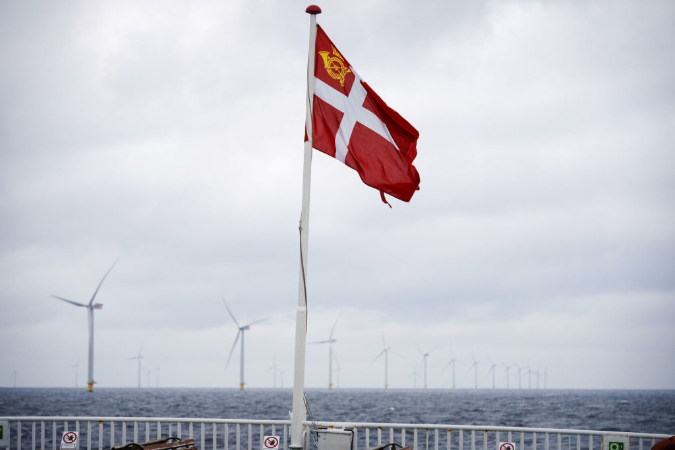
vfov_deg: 11.9
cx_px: 338
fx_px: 2156
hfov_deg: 17.8
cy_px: 225
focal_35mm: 115
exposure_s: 1/1000
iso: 500
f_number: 4.5
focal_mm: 115
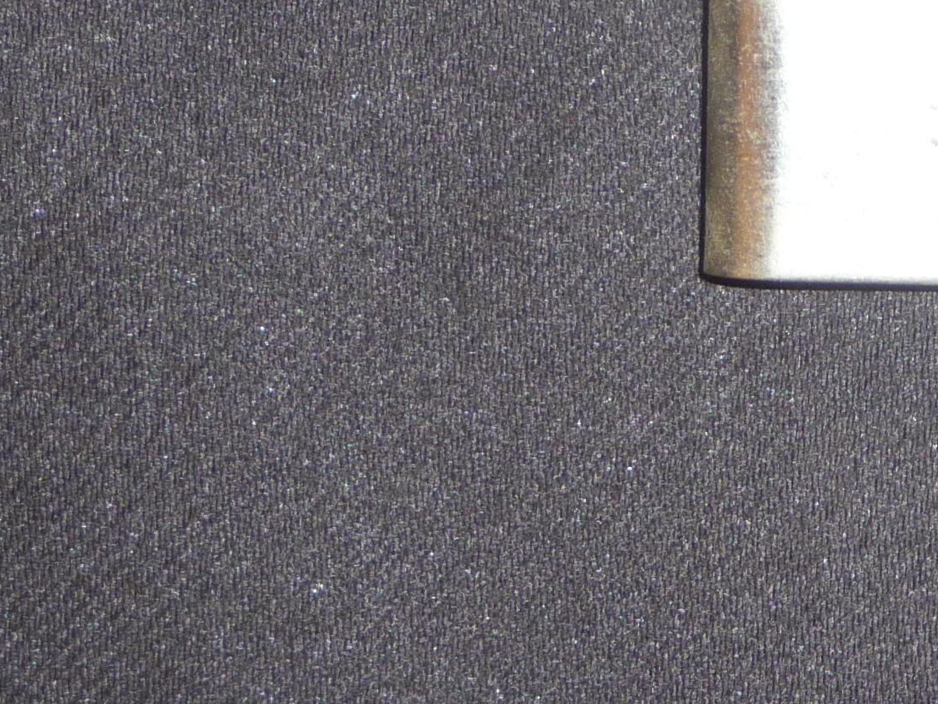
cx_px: 1190
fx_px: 4906
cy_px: 317
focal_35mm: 181
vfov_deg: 8.2
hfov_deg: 10.7
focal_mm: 9.8
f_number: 4.4
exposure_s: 1/30
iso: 100
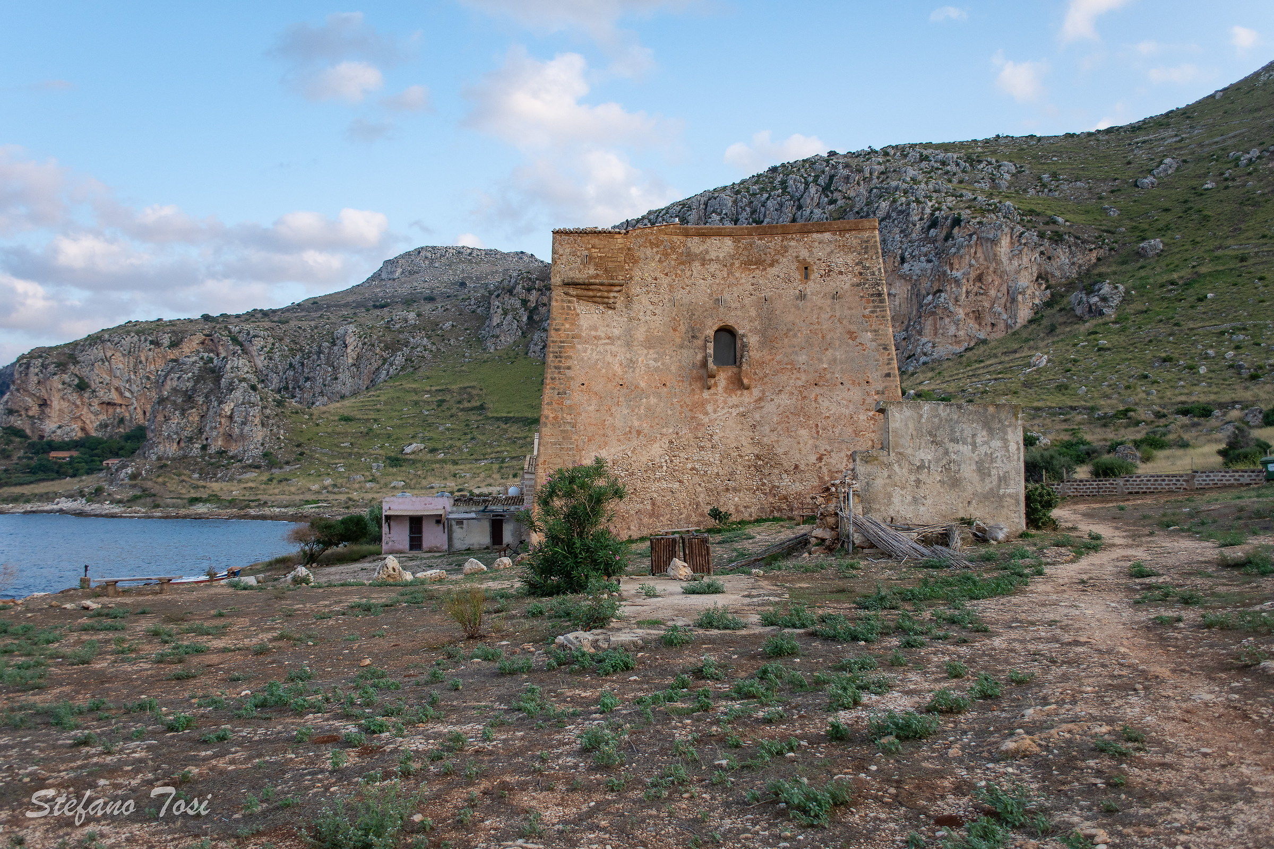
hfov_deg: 57.2
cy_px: 424
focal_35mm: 33
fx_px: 1168
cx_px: 637
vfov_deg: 40.0
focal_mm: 22
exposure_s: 1/1000
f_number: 3.8
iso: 400
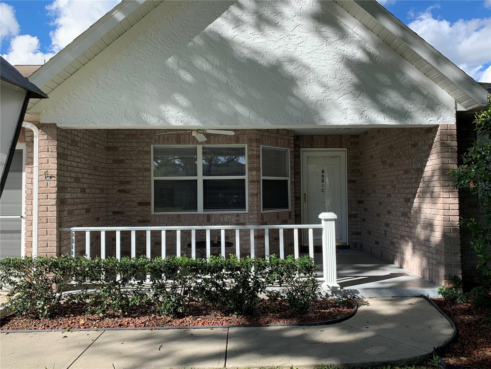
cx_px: 246
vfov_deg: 53.1
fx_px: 369
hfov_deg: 67.3
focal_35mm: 26
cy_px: 184
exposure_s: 1/1021
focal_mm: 4.25
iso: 25
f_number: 1.8
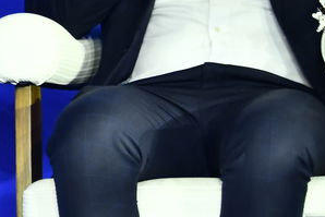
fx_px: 4913
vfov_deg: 2.5
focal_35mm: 544
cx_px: -215
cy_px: -77
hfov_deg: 3.8
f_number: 5.6
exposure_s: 1/125
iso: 1250
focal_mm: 116
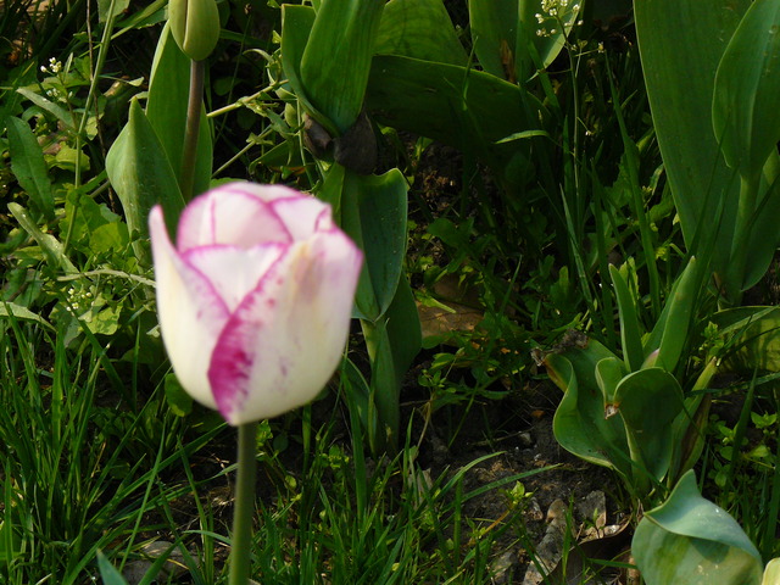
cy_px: 292
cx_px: 390
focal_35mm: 178
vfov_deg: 8.3
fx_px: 4011
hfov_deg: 11.1
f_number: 5.6
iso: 200
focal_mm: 29.7
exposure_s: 1/250
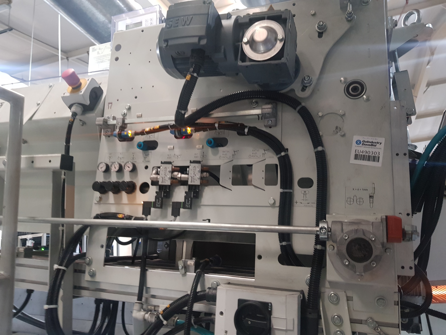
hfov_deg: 67.3
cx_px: 223
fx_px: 335
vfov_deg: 53.1
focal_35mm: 26
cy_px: 168
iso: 250
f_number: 1.7
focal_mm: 4.3
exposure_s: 1/10
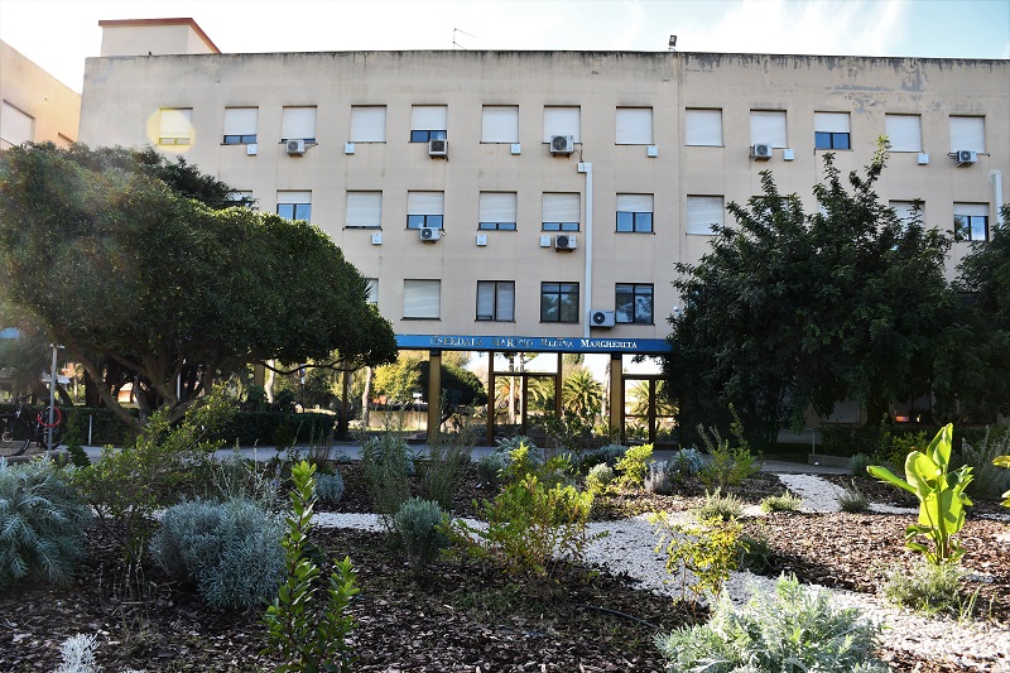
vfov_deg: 47.9
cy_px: 336
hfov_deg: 67.4
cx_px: 505
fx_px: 757
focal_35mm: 27
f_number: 5.6
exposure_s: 1/250
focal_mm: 18
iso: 220
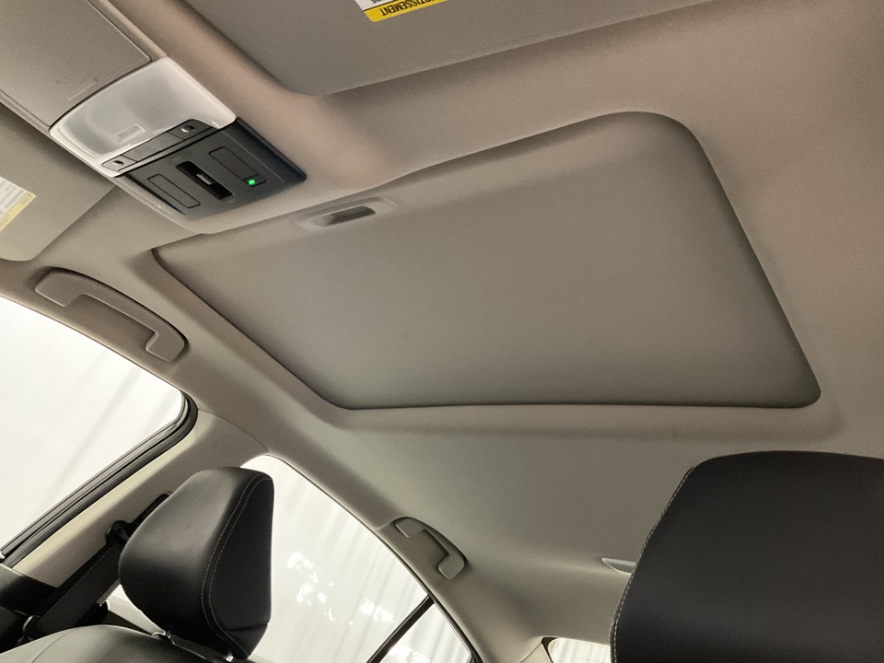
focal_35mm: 29
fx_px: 741
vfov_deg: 48.2
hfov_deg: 61.7
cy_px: 332
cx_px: 442
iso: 500
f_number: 1.8
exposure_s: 1/30
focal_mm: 3
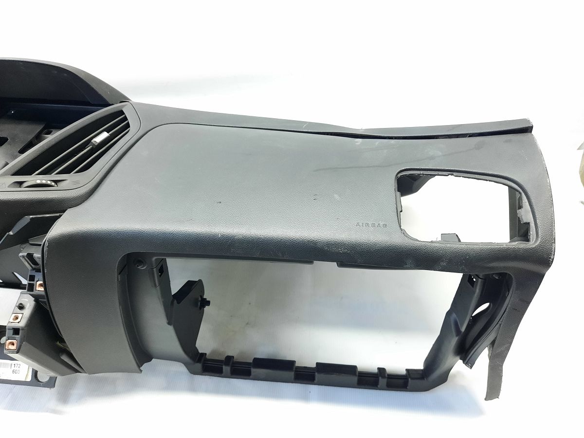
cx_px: 292
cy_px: 219
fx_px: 422
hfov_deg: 69.4
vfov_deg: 54.9
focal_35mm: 25
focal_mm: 4.6
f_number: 2
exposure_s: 1/50
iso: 320
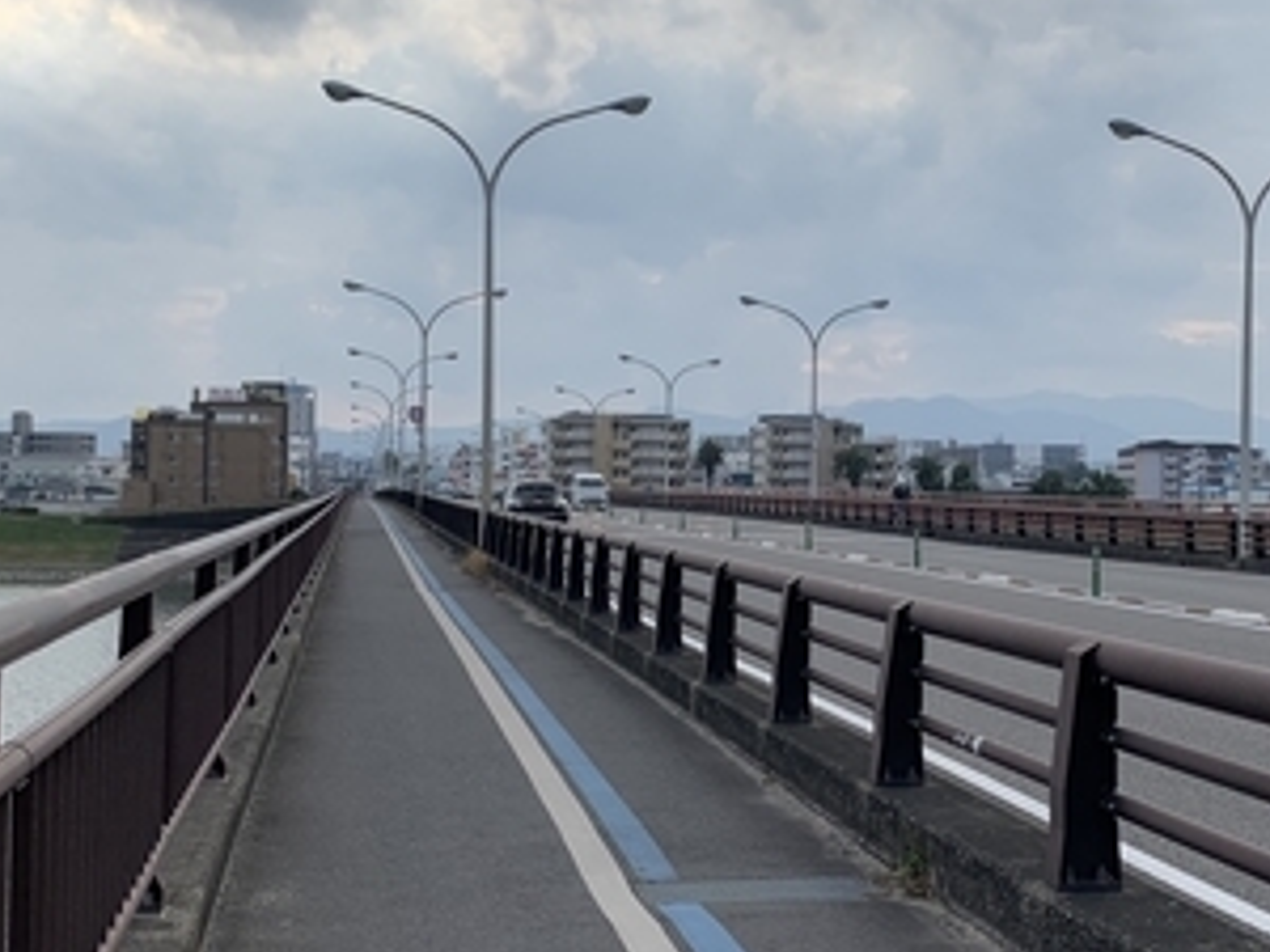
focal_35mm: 52
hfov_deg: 36.7
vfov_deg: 28.0
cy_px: 465
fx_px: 1908
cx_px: 728
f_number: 1.8
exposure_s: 1/1916
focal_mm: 4.25
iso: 25
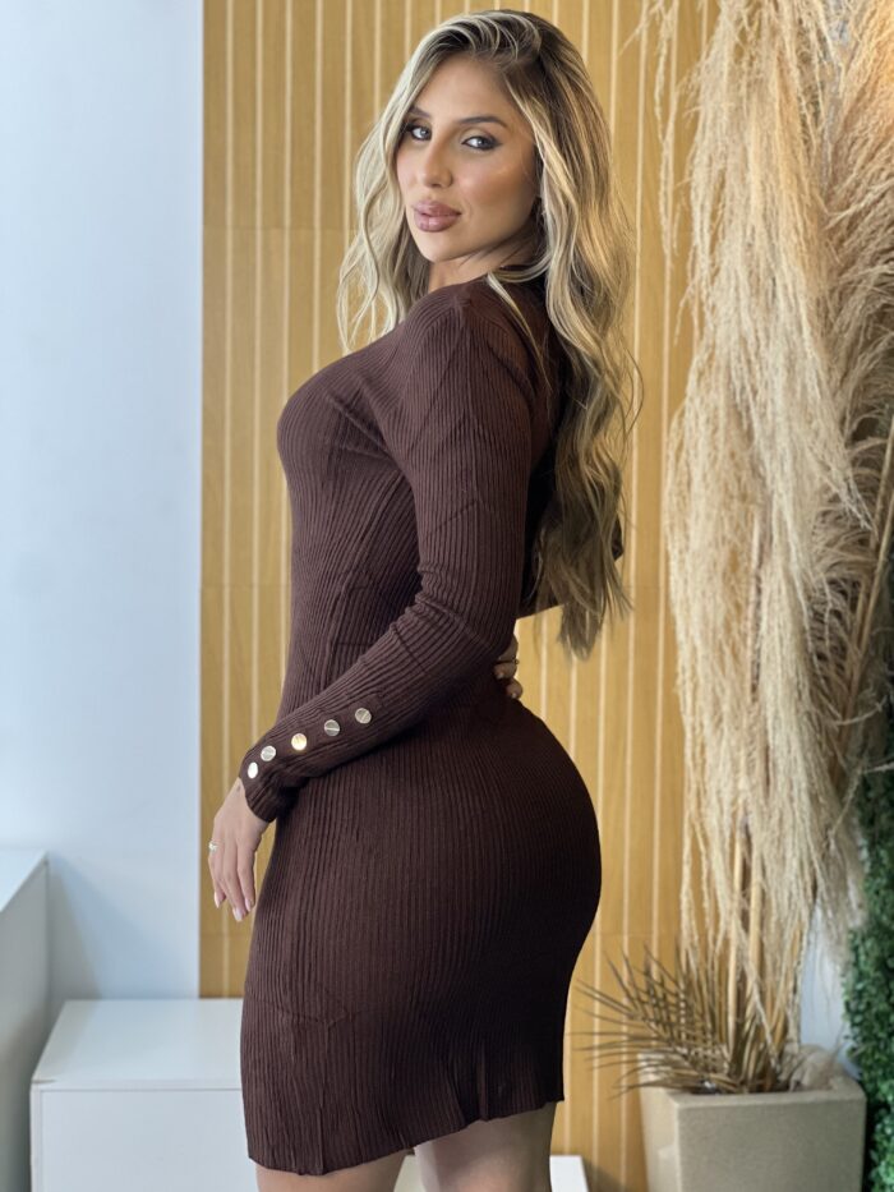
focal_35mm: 77
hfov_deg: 19.1
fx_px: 2651
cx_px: 447
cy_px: 596
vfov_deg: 25.3
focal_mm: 9
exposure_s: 1/120
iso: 200
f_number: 2.8
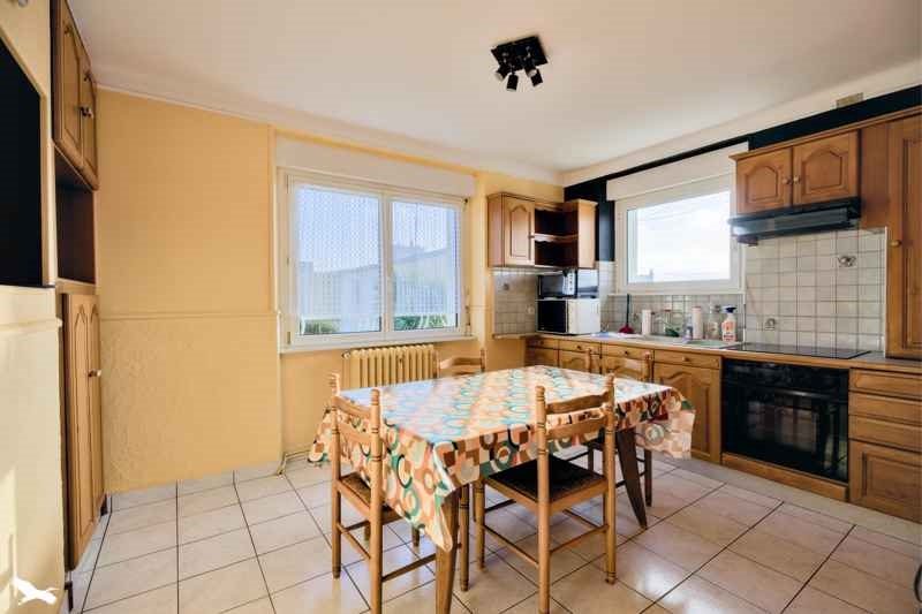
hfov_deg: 96.7
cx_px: 461
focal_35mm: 16
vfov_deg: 73.7
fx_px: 410
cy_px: 307
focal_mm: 16
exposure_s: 1/1600
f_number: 8
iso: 800
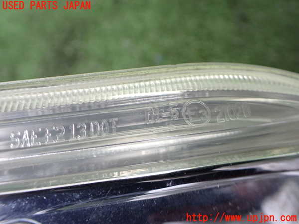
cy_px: 112
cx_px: 150
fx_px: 259
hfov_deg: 60.0
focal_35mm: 30
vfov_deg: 46.8
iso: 800
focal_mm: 5.4
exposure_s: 1/80
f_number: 2.3
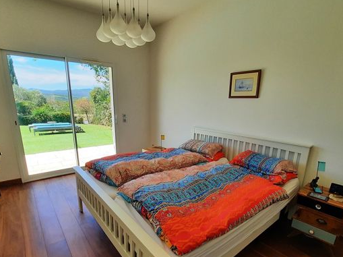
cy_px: 152
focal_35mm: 18
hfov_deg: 87.8
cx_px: 174
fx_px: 178
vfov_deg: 70.9
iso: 40
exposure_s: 1/219
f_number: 2.2
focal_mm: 1.74
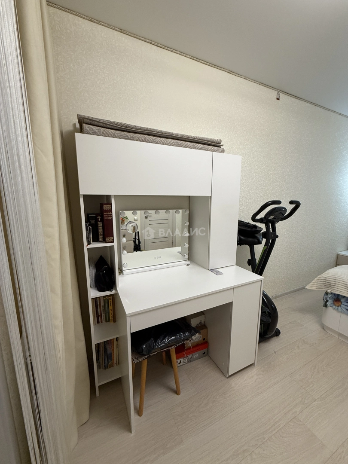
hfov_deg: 85.7
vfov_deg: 102.1
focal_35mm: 14
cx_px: 174
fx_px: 188
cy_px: 232
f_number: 2.2
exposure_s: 1/100
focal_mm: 2.22
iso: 160
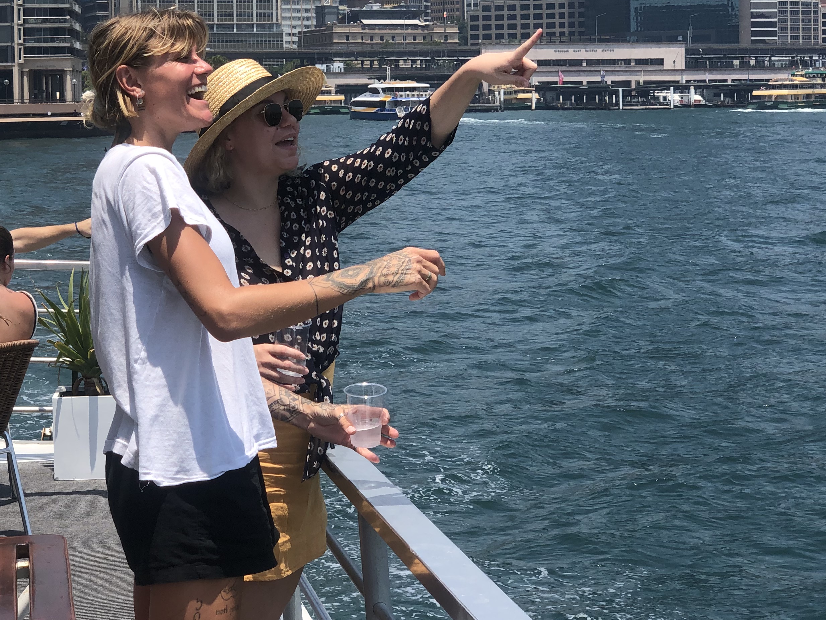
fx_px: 2028
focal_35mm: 85
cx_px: 241
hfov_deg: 22.9
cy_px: 148
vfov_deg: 17.3
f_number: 2.4
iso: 16
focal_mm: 6
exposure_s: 1/941
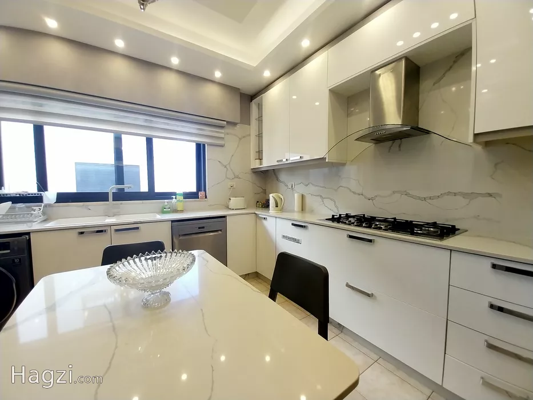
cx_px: 266
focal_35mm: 13
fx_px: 200
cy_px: 200
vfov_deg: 89.9
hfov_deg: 106.2
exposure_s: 1/50
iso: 100
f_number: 2.2
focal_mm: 1.3
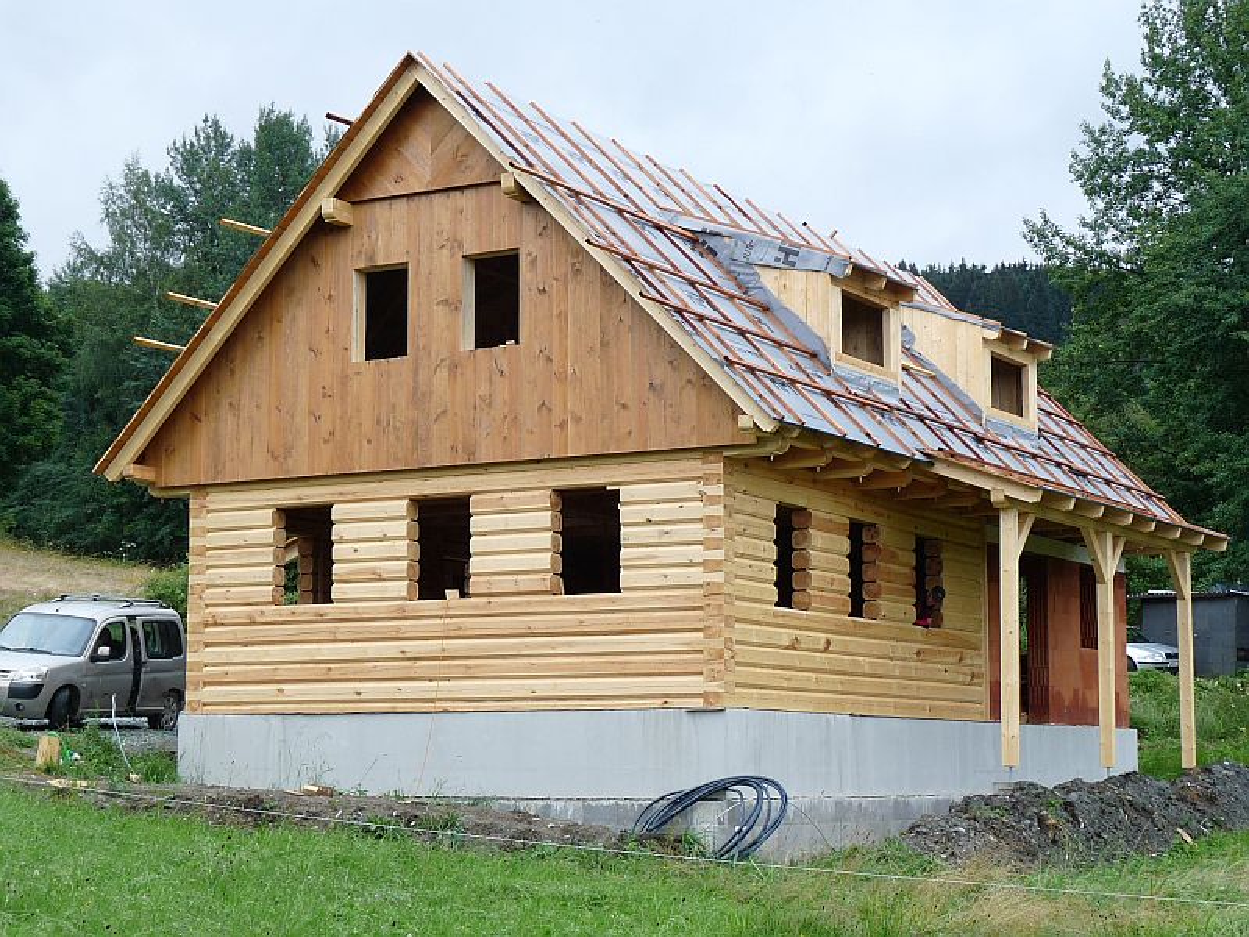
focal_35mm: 68
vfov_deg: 21.6
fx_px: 2454
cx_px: 624
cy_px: 468
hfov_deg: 28.6
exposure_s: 1/160
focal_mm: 8.5
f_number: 4
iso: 100
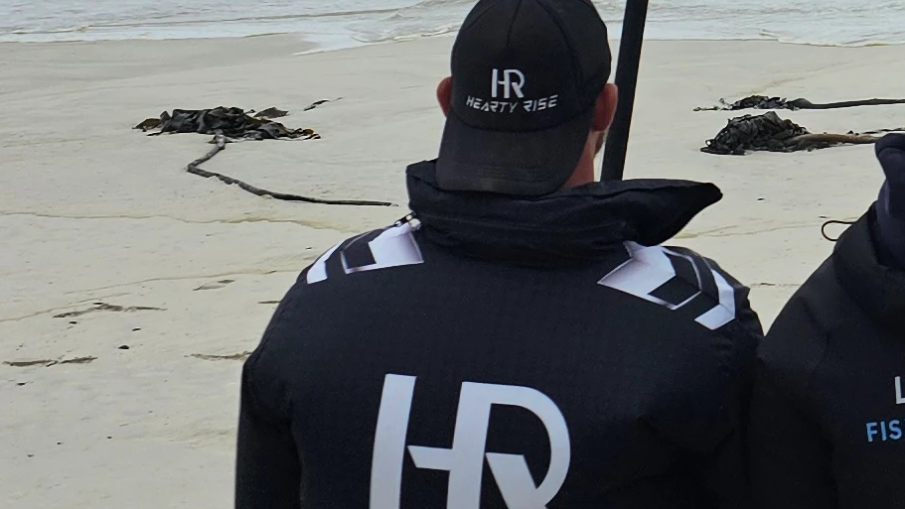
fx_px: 2640
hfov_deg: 17.7
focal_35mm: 110
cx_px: 1304
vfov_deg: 10.4
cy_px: -372
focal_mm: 6.3
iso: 10
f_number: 1.7
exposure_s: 1/812
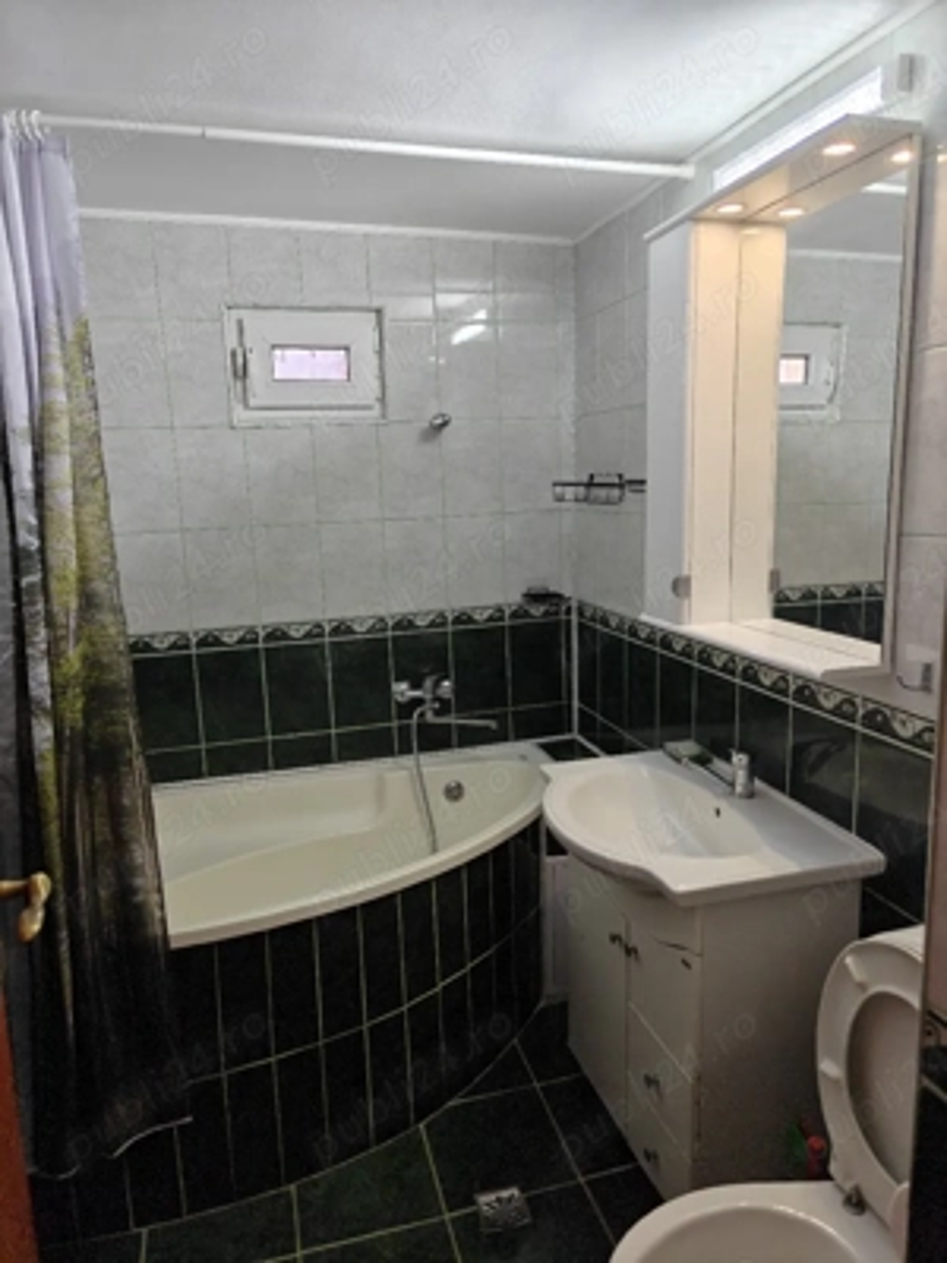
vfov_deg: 73.9
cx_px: 474
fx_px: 839
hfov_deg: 58.9
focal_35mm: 23
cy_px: 632
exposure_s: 1/100
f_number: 1.6
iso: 64
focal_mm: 6.06
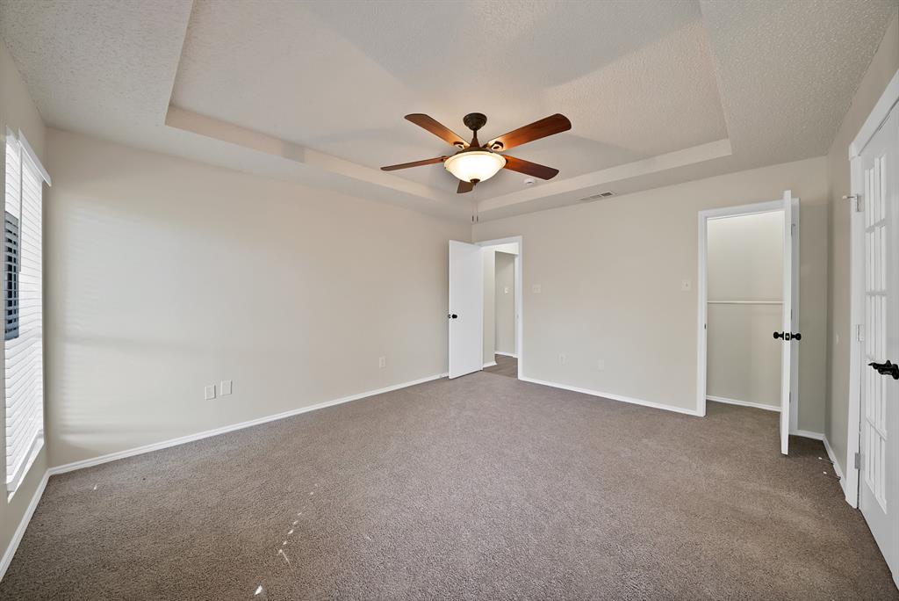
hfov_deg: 112.6
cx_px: 450
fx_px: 300
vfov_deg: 90.1
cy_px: 300
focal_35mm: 12
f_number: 9
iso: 640
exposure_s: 1/5
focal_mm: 12
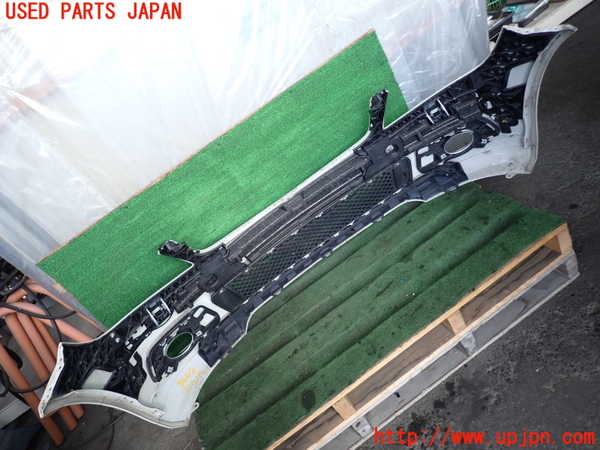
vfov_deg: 54.9
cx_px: 300
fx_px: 433
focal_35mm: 25
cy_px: 225
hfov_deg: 69.4
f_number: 2
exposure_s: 1/125
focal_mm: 4.5
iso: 160
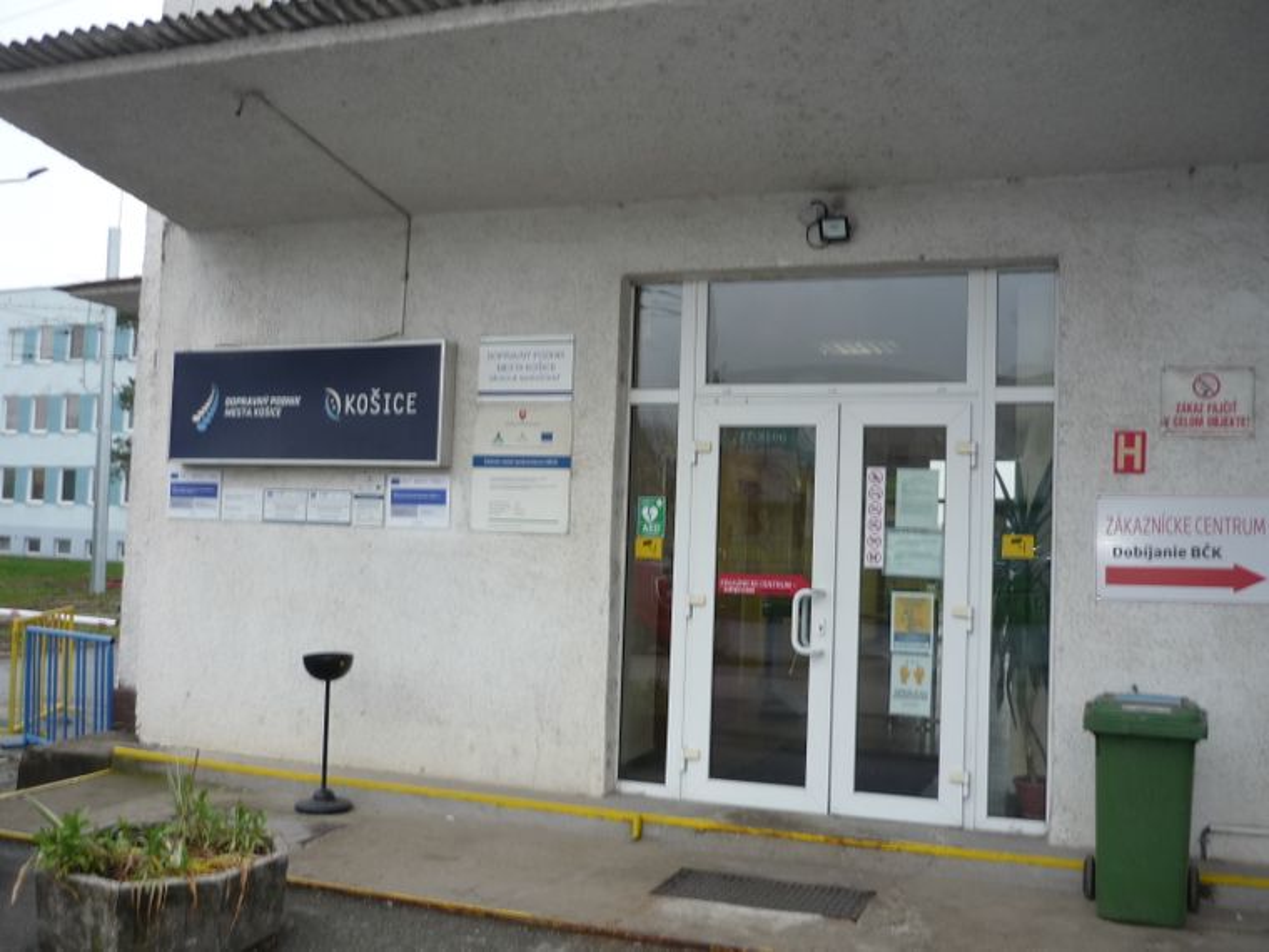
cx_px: 634
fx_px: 1210
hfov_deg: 55.4
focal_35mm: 33
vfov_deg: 42.9
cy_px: 476
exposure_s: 1/50
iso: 100
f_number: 2.8
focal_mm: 5.5
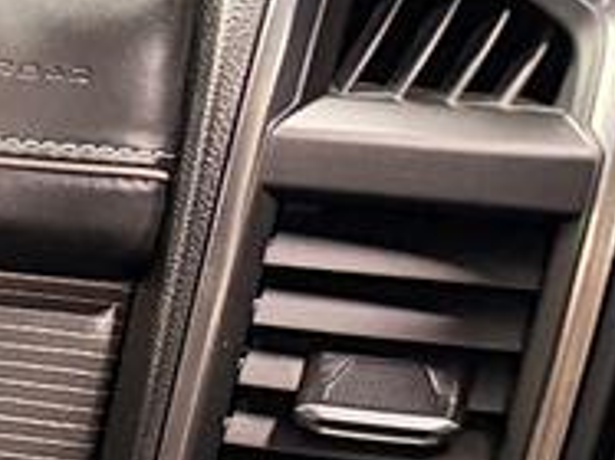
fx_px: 2912
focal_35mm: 164
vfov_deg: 8.4
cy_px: 1065
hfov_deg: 9.3
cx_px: -1299
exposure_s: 1/40
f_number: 1.78
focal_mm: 6.76
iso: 640
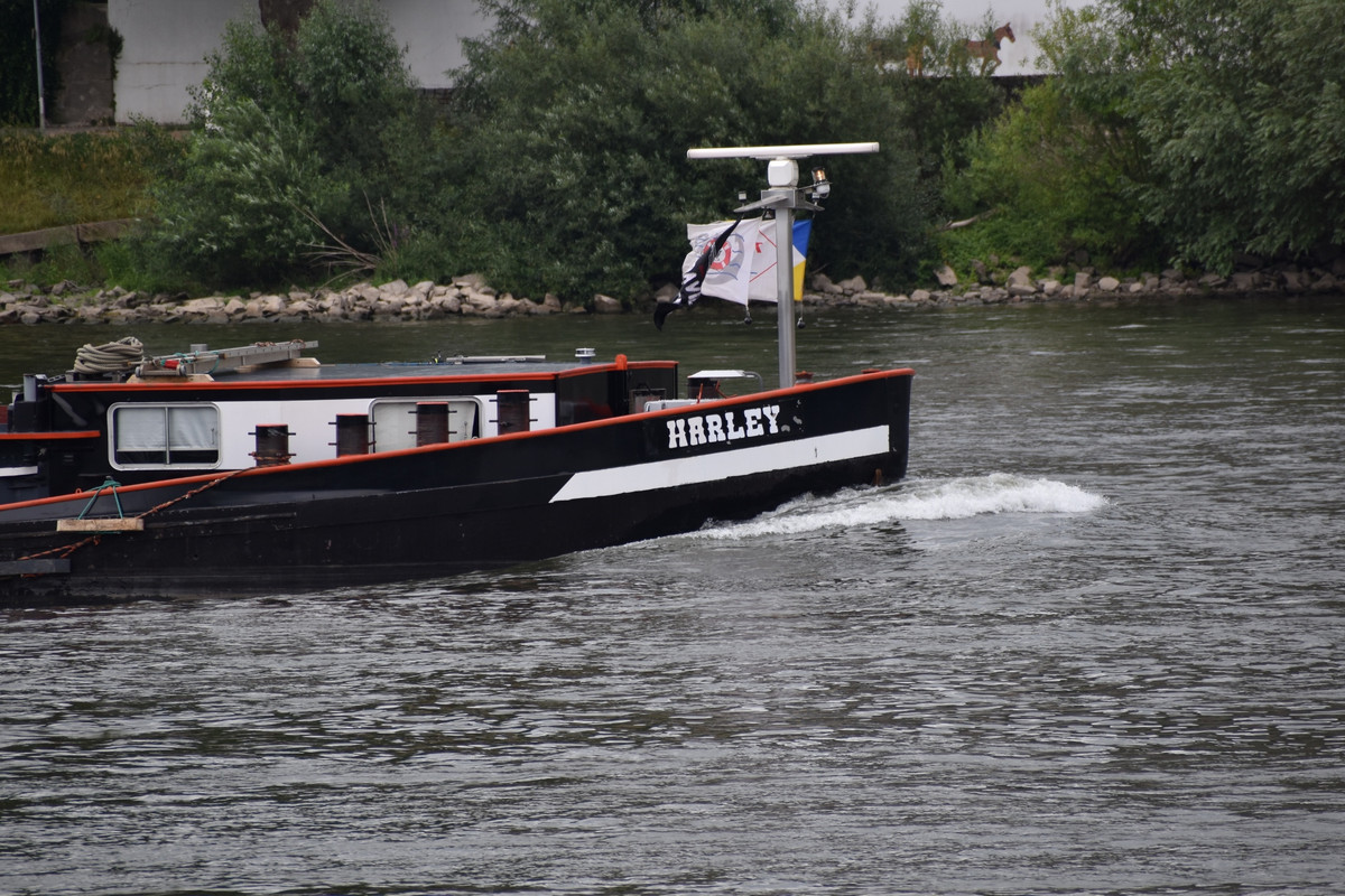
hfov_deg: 4.6
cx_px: 672
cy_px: 448
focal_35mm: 450
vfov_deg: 3.1
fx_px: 16811
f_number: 6.3
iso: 220
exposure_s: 1/500
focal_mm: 300
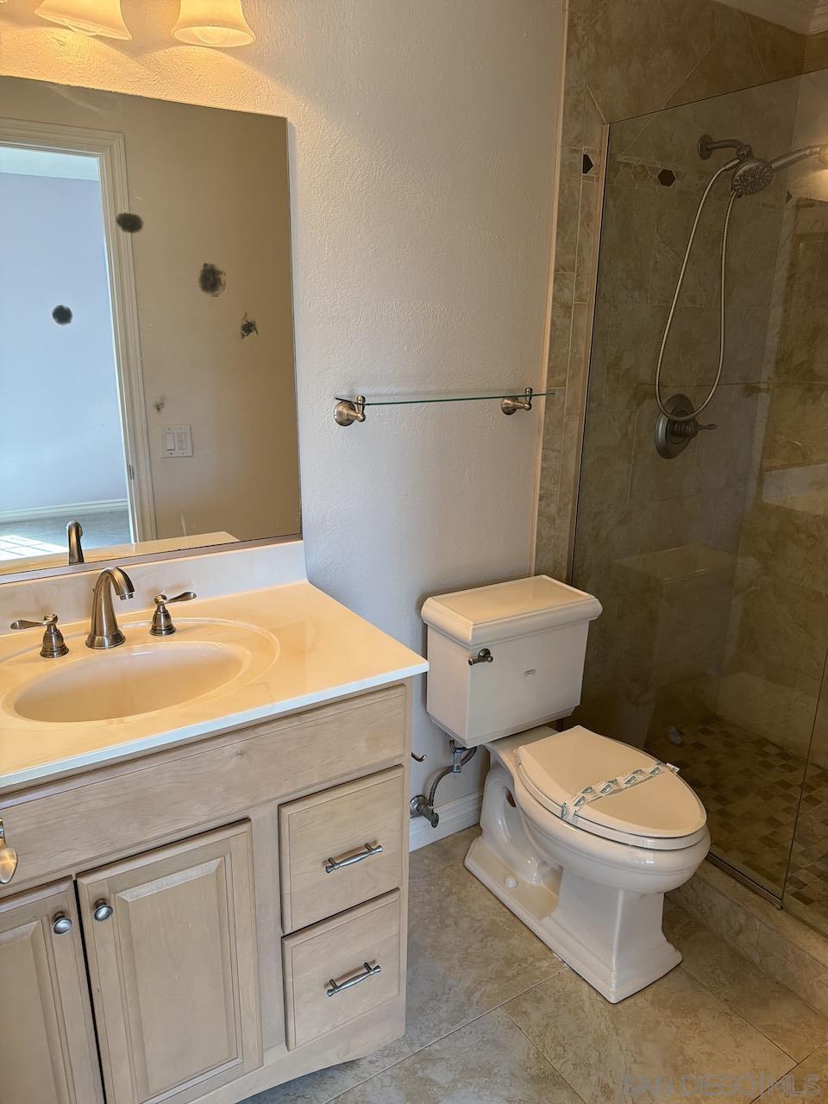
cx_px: 414
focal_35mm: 24
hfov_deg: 56.8
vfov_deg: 71.6
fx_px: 765
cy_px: 552
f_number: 1.78
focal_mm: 6.76
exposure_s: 1/188
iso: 200
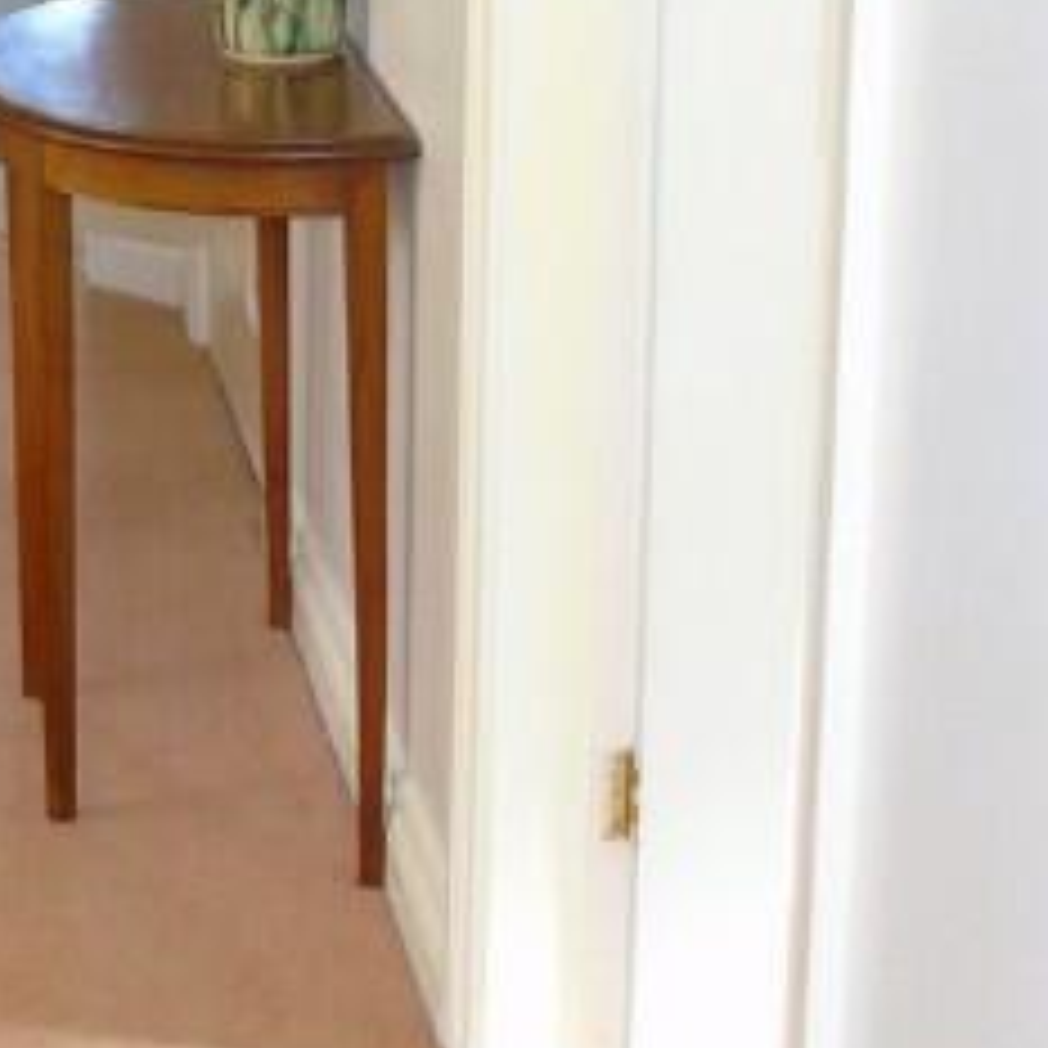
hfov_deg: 17.6
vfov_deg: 17.5
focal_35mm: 97
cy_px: 13
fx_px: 3322
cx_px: 45
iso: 200
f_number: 3.4
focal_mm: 4.4
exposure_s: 1/30
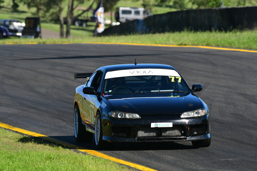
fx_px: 5353
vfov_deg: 1.8
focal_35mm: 750
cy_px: 86
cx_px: 128
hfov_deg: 2.8
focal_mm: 500
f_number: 11
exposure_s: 1/640
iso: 500
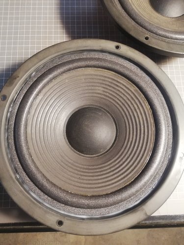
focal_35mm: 27
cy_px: 122
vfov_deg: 65.3
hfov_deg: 51.4
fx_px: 191
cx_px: 92
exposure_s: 1/25
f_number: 2.2
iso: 400
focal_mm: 3.81
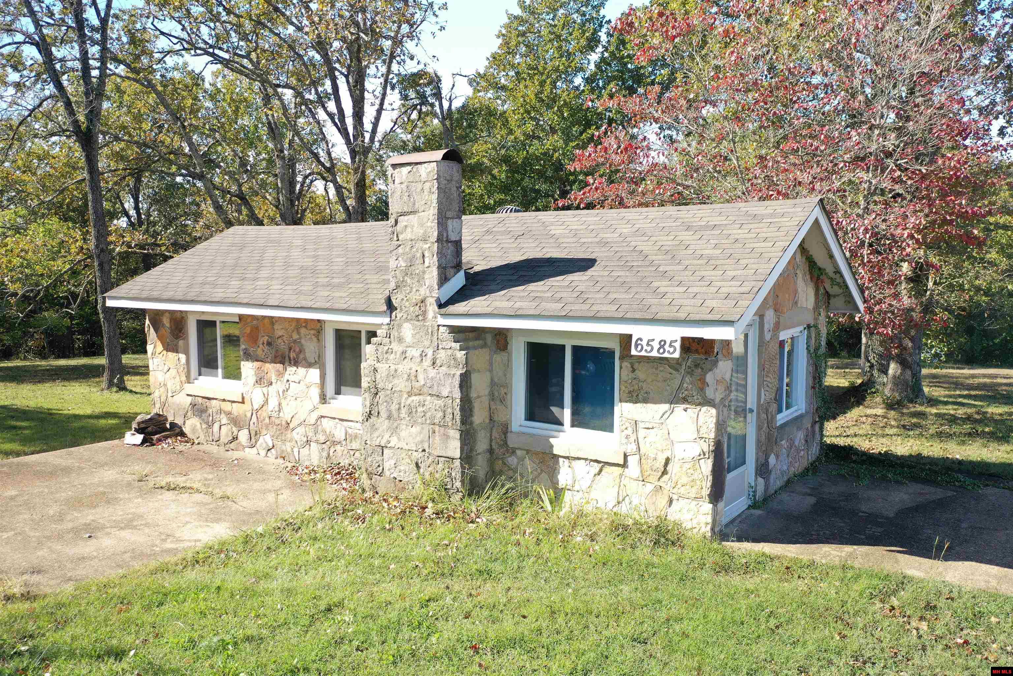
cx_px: 506
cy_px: 338
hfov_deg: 65.5
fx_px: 788
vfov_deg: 46.4
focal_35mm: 28
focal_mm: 10.26
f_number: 2.8
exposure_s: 1/30
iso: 100
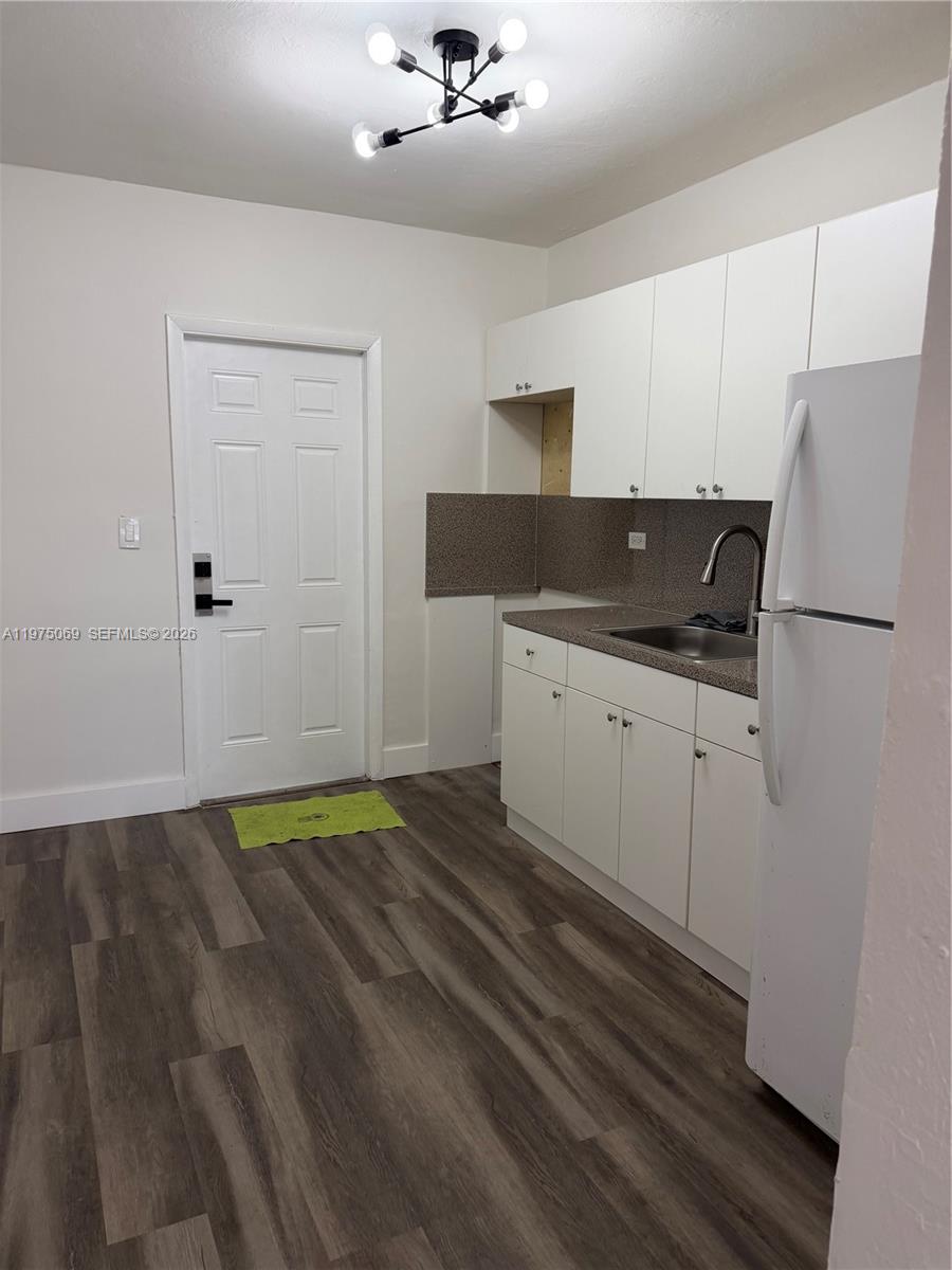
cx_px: 476
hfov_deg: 56.8
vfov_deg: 71.6
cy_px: 635
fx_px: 880
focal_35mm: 24
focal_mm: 6.76
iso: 160
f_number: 1.78
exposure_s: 1/213
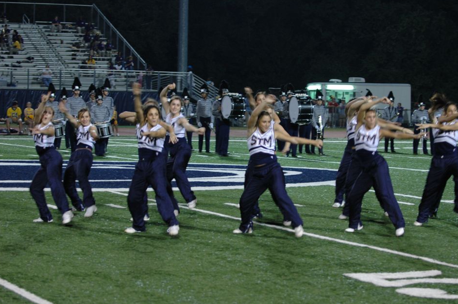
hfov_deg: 18.0
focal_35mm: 114
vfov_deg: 12.0
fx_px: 1448
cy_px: 159
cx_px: 243
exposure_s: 1/60
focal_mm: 70
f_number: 2.8
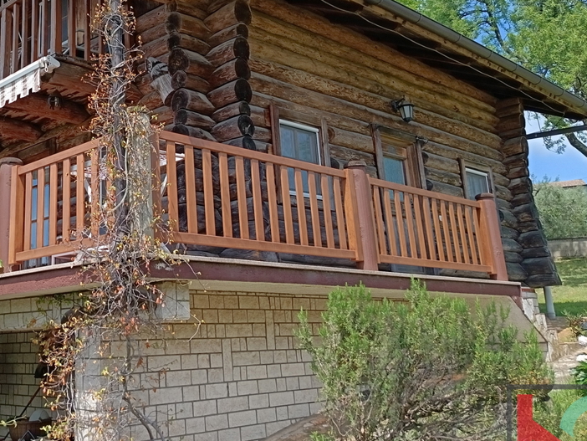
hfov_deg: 44.2
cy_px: 122
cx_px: 142
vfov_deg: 34.6
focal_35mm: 41
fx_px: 695
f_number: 1.75
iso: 100
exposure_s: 1/271
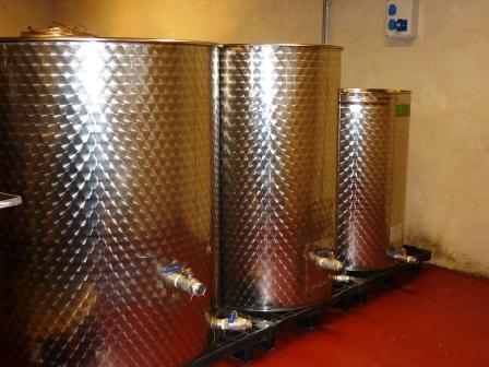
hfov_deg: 43.9
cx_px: 244
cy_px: 184
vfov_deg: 33.6
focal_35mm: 43
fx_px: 607
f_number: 2.8
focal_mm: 5.5
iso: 100
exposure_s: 1/30
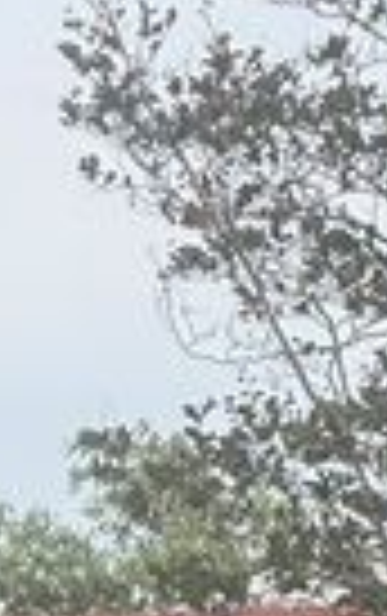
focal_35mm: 617
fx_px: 10379
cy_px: 1225
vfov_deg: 3.4
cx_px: 644
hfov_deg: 2.1
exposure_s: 1/880
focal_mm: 15.66
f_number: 2.8
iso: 50
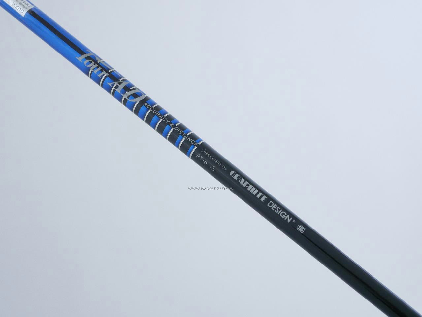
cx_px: 211
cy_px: 158
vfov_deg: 29.1
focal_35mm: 50
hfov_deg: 38.2
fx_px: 610
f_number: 4.5
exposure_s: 1/125
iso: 1600
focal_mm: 25
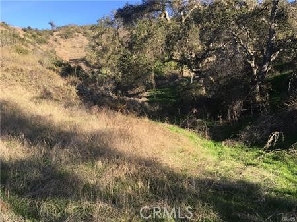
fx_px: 249
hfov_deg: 61.7
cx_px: 148
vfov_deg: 48.2
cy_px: 111
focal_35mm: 29
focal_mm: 4.15
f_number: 2.2
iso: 25
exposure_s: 1/339
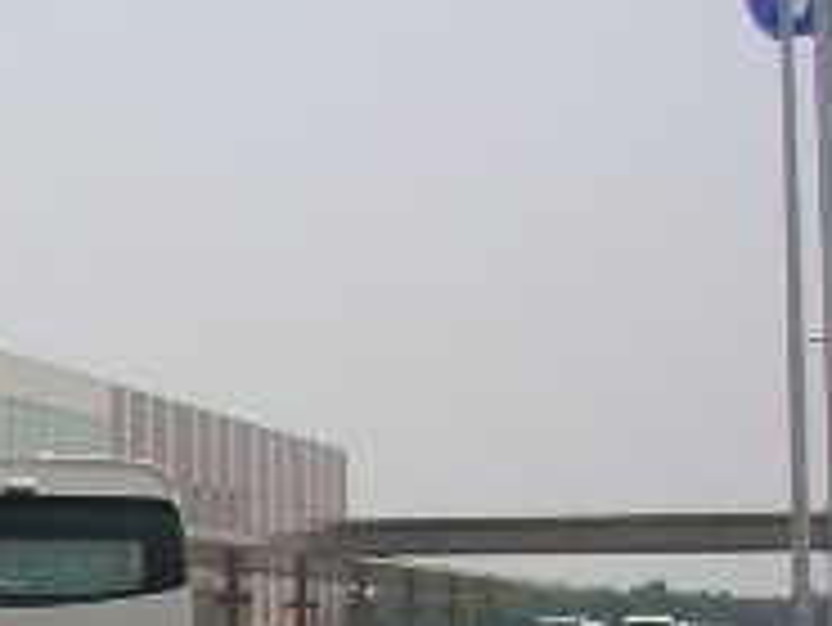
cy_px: 464
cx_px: -414
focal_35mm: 128
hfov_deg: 14.4
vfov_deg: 11.6
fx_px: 3078
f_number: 2.8
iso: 50
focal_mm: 5.7
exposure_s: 1/400
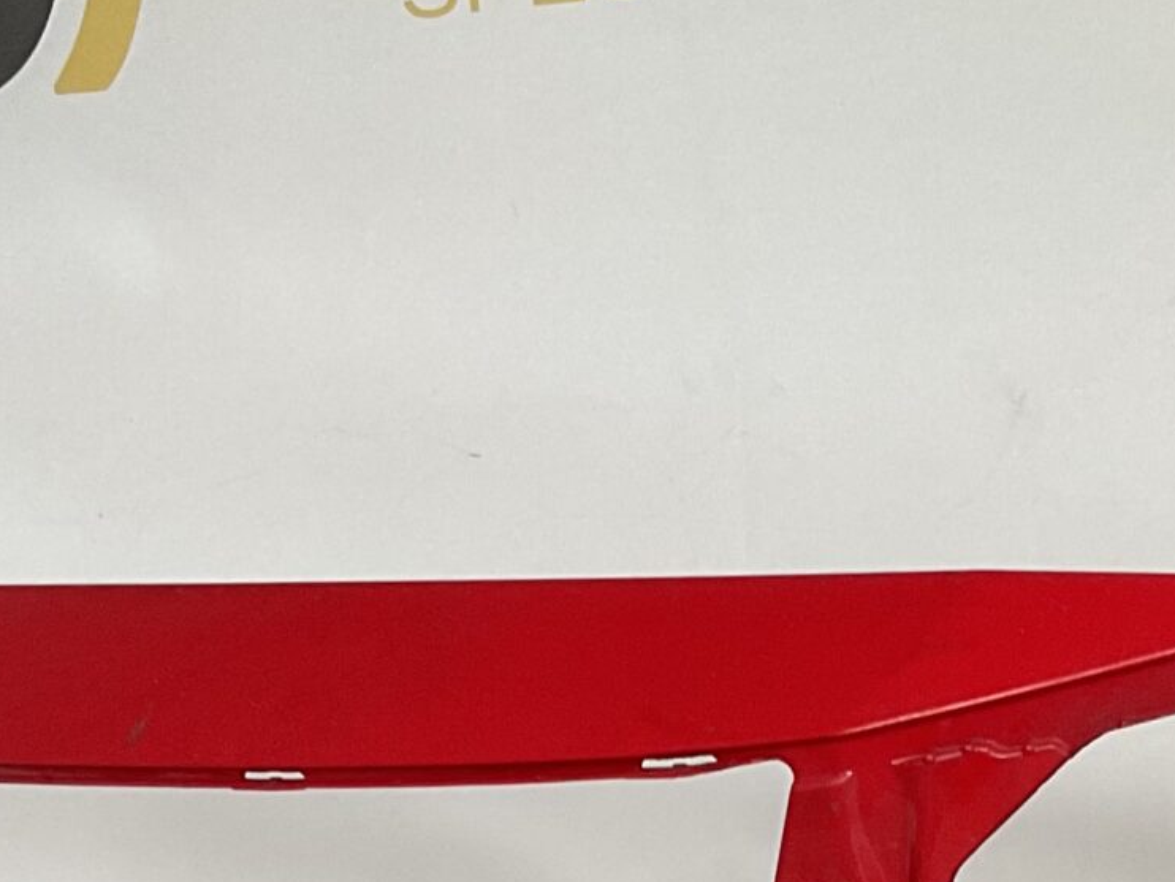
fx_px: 3395
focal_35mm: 100
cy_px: 1386
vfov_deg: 13.8
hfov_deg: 19.5
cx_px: 920
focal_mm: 3
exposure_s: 1/60
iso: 80
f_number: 1.8
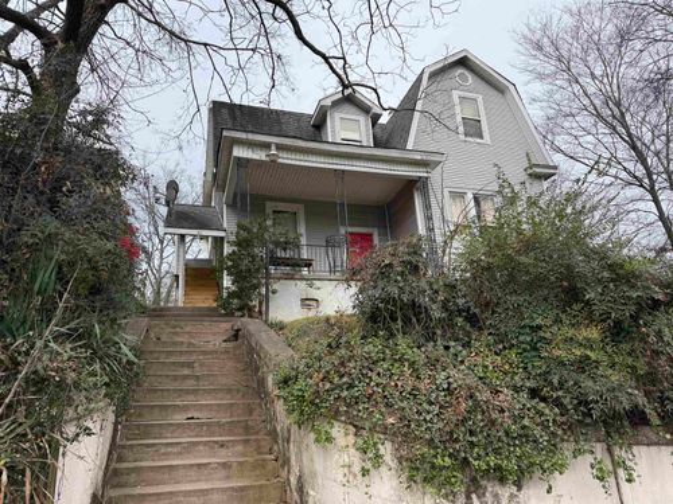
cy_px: 252
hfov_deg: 71.6
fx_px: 467
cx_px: 336
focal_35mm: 24
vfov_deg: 56.8
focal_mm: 6.76
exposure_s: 1/1139
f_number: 1.78
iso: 80
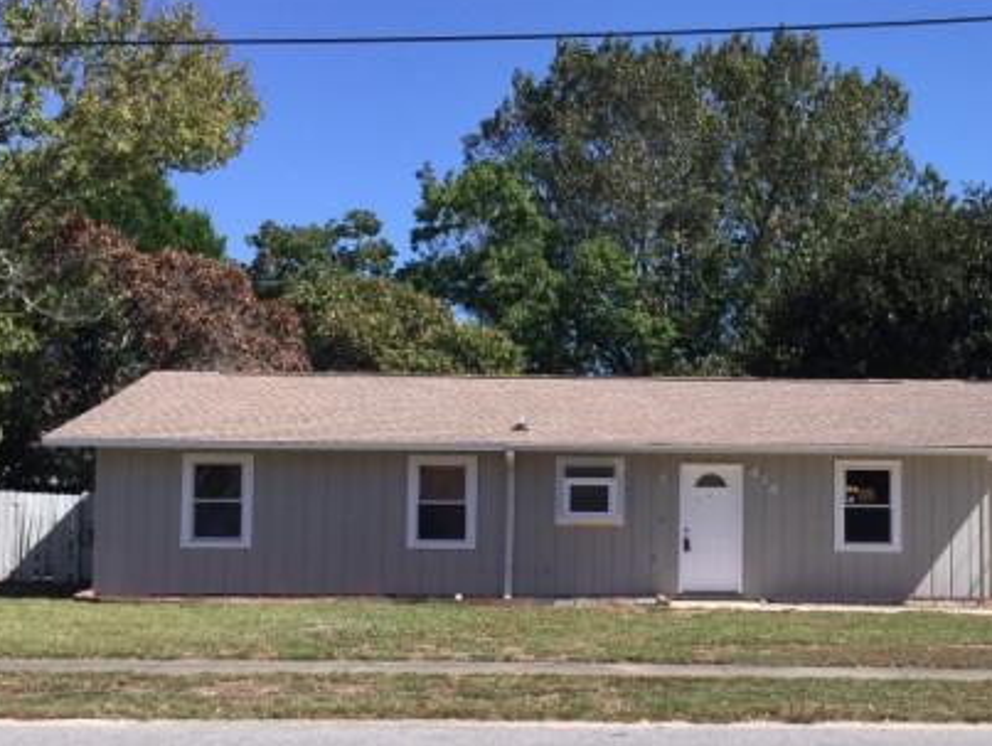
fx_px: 1319
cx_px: 692
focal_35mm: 46
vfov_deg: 31.3
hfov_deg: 40.5
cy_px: 495
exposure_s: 1/1799
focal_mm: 4.15
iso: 32
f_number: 2.2
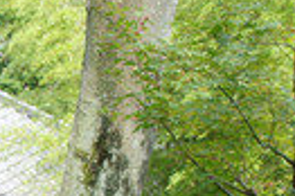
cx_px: -115
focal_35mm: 96
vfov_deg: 13.3
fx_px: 783
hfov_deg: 19.3
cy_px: 315
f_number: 3.5
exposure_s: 1/400
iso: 200
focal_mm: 19
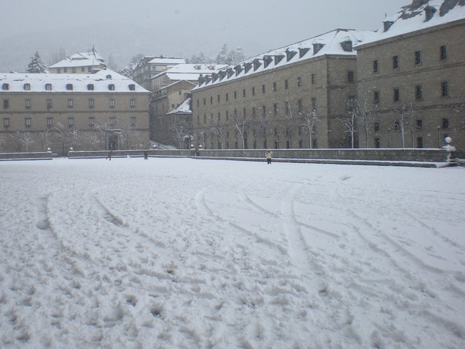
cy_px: 156
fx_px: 645
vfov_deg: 30.3
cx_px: 182
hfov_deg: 39.5
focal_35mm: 48
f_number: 4.6
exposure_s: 1/508
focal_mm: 6.3
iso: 64
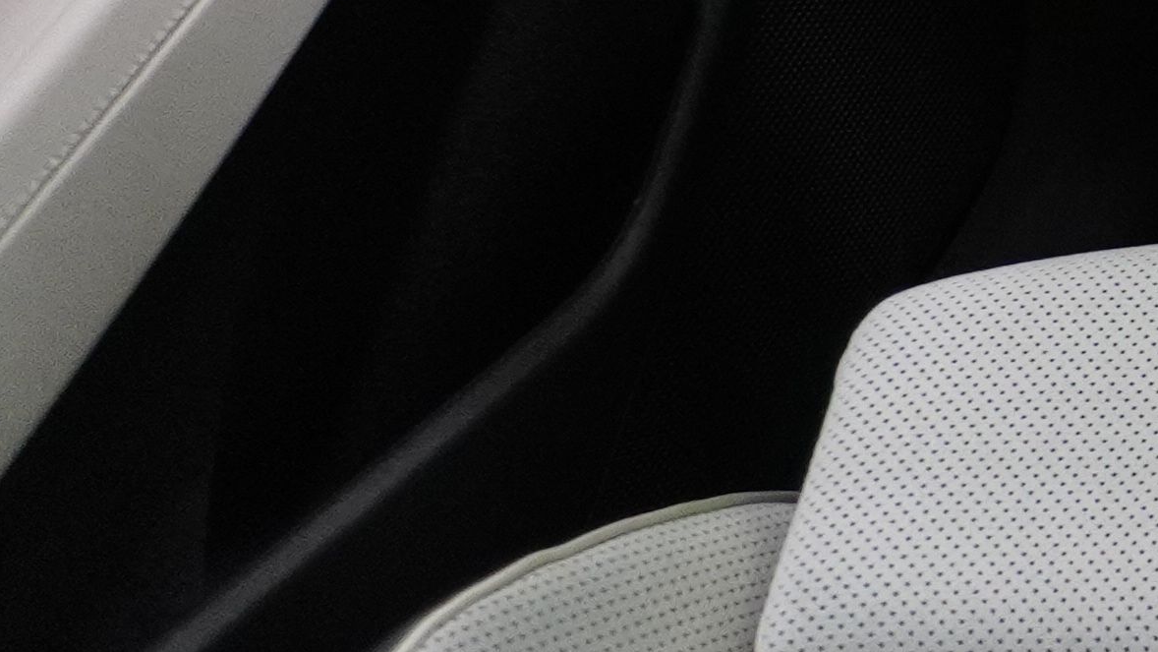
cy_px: -519
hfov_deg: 12.5
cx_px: 2899
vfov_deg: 9.1
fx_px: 3931
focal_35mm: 128
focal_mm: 16
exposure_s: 1/30
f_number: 3.5
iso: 1250
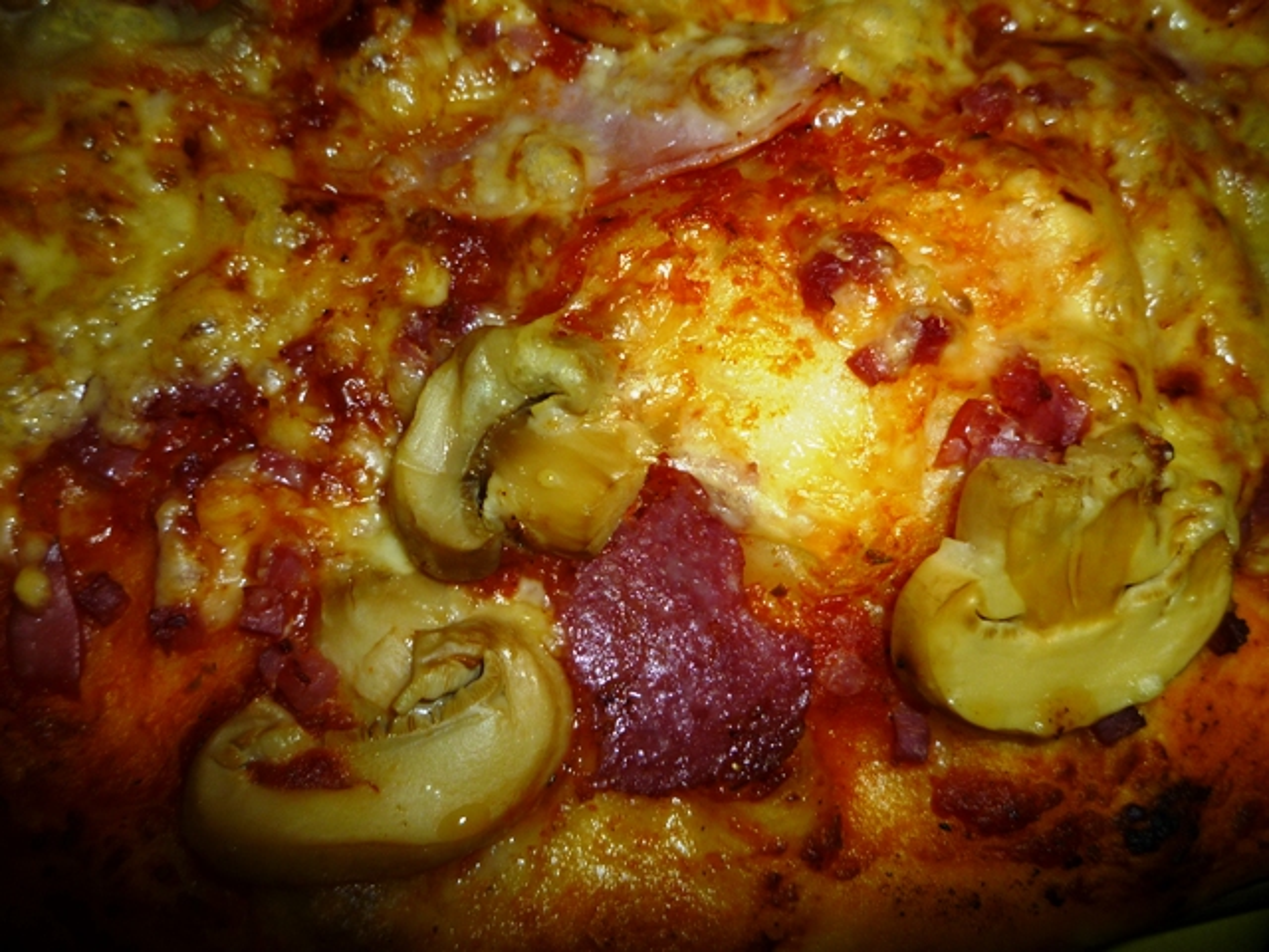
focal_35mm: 29
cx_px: 634
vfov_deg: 48.2
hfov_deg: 61.7
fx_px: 1063
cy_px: 476
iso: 100
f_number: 4
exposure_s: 1/60
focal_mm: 5.2
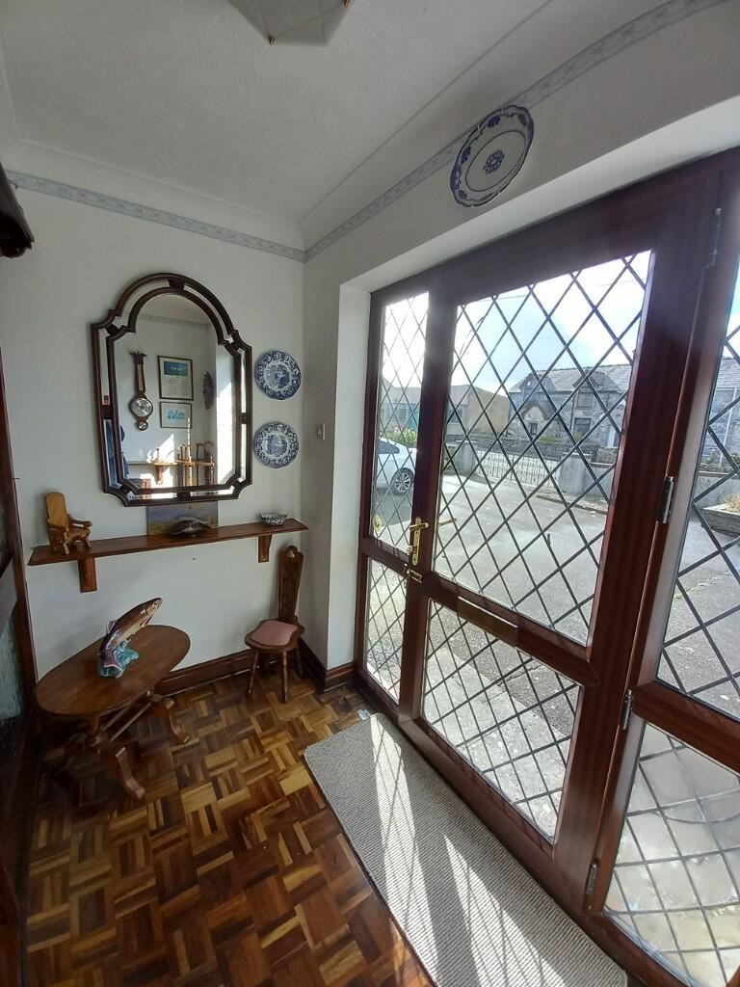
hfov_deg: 89.9
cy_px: 494
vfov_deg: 106.2
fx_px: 371
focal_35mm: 13
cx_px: 370
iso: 40
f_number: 2.2
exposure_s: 1/115
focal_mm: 1.13
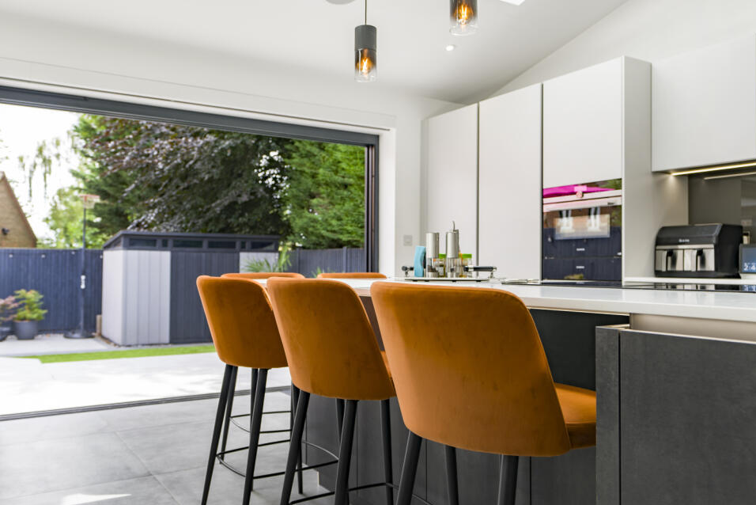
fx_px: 630
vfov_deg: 43.6
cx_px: 354
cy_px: 252
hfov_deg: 61.9
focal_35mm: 30
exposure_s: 1/60
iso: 80
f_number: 4
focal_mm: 28
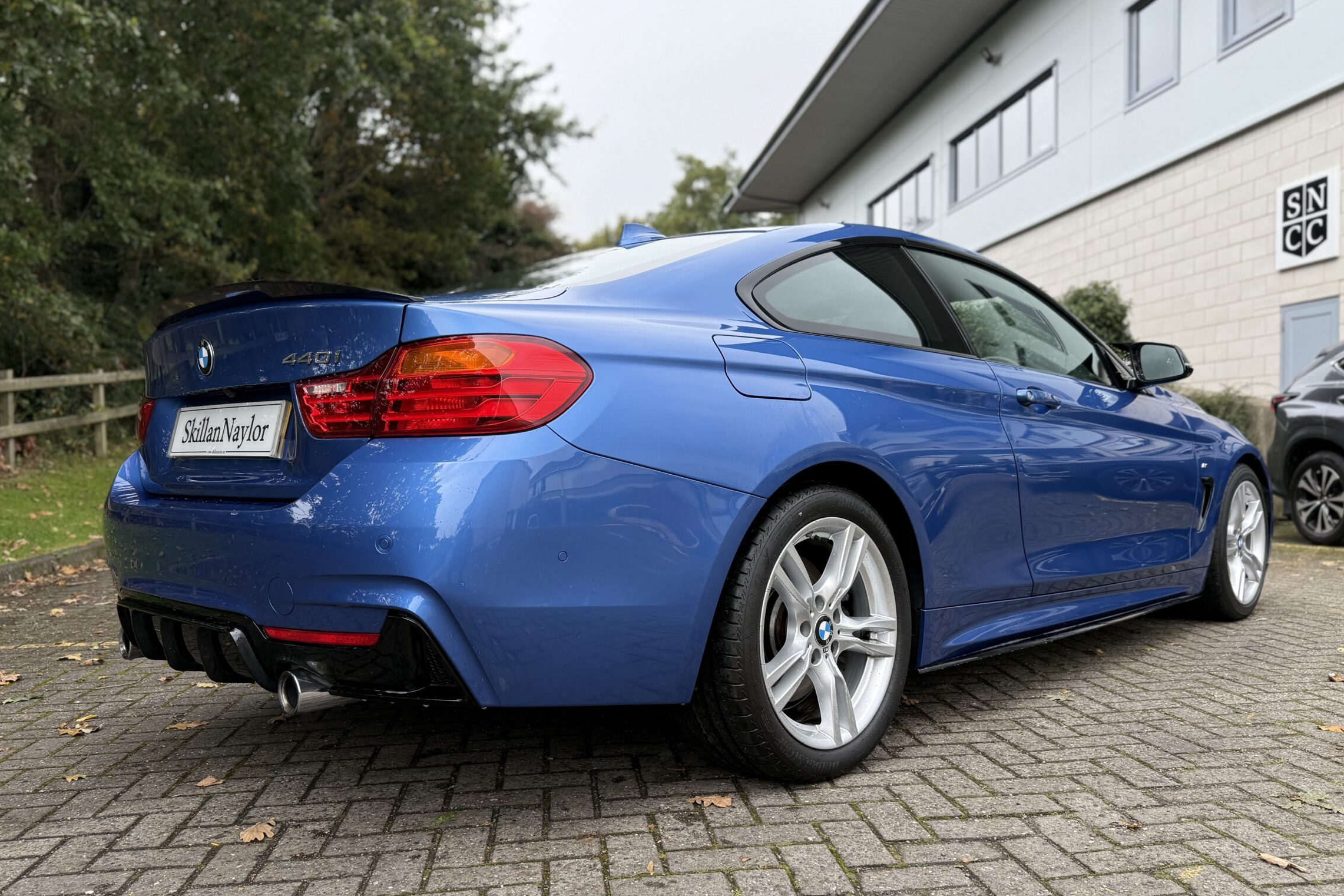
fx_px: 1045
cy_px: 484
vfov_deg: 46.4
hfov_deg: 65.5
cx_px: 685
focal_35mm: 28
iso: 100
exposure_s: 1/920
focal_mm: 6.76
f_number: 1.78
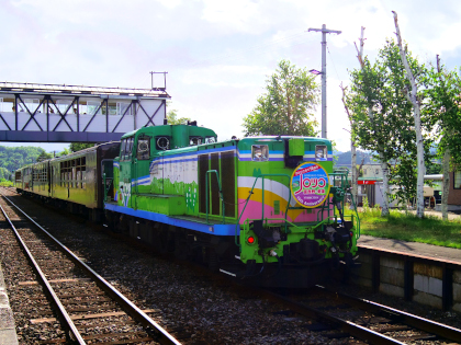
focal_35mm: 47
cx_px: 230
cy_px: 172
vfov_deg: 30.9
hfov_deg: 40.4
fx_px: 626
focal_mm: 8.5
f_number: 3.2
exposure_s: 1/800
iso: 250
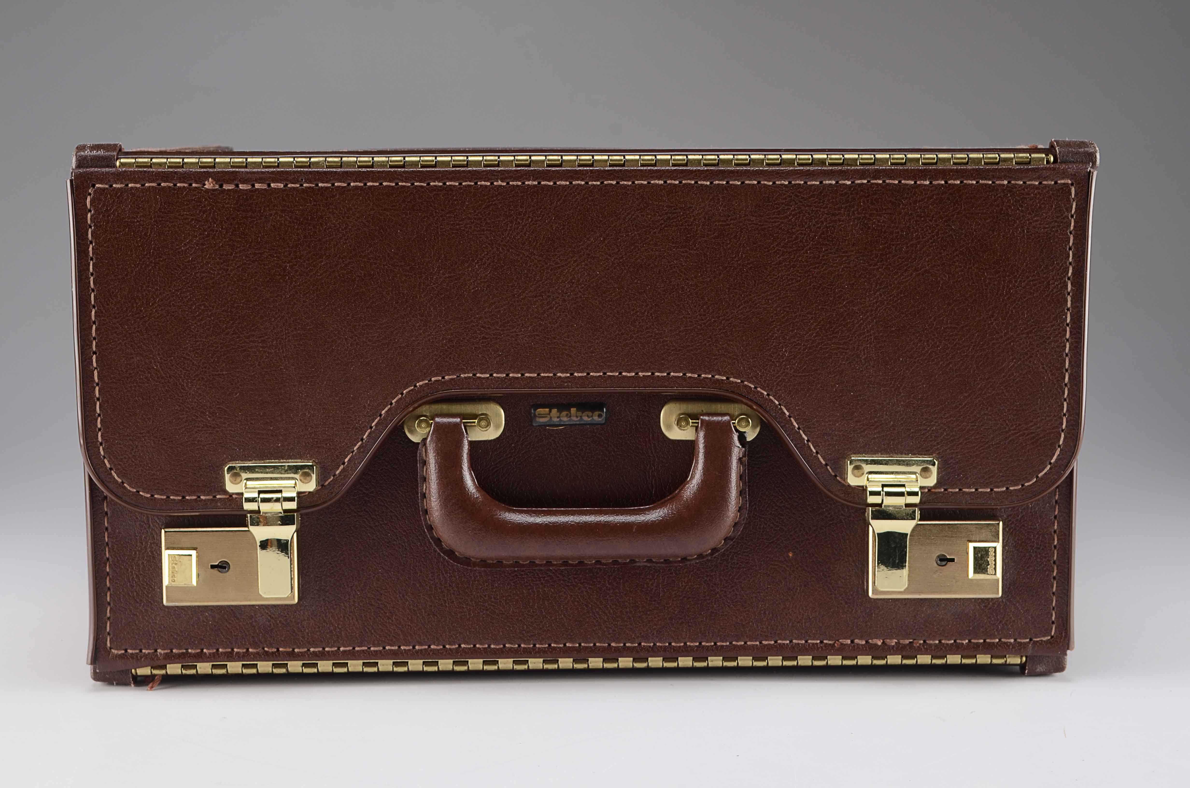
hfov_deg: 32.0
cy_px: 394
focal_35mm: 63
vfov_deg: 21.5
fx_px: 2078
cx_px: 595
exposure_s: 1/80
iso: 100
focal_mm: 42
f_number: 9
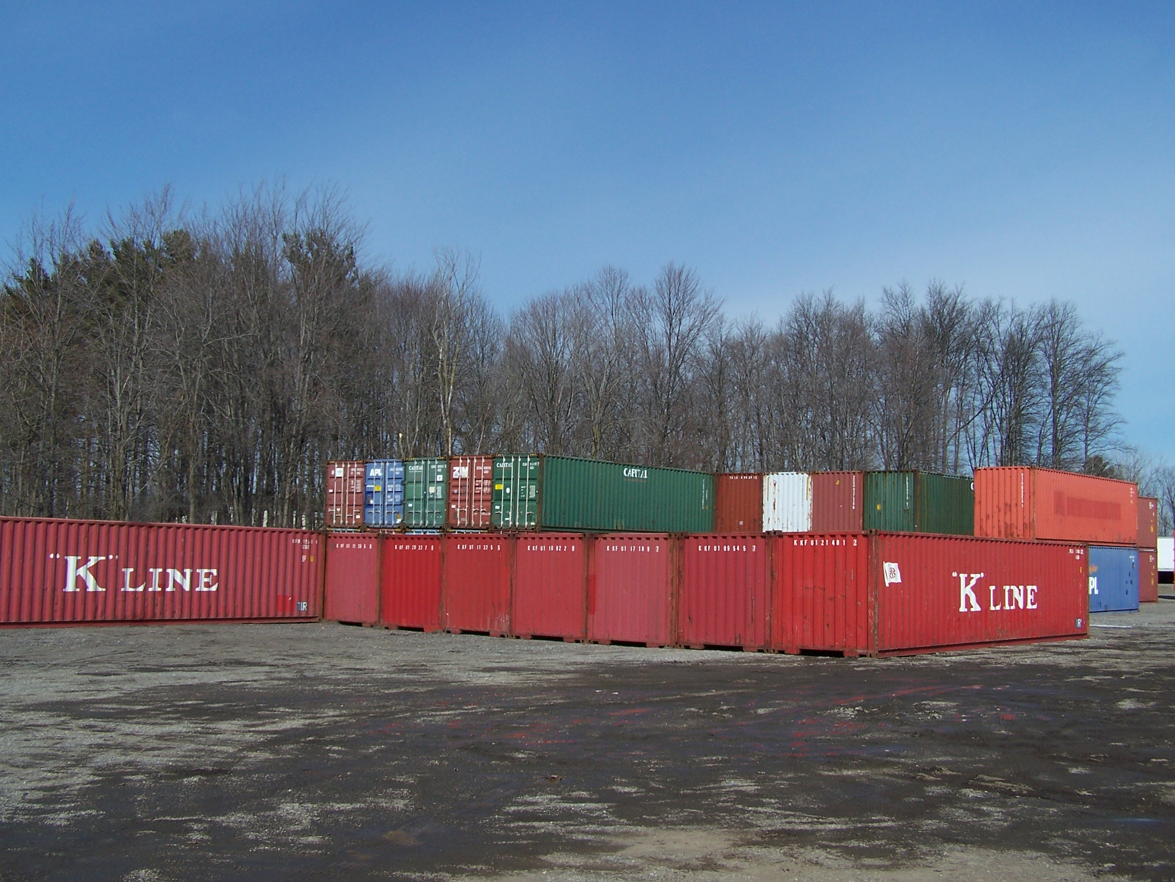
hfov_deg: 49.0
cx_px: 588
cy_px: 441
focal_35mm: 38
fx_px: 1290
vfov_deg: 37.7
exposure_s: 1/1000
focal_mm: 6.3
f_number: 4
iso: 80
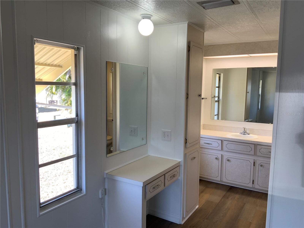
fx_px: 255
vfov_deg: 48.2
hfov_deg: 61.7
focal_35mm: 29
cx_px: 152
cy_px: 114
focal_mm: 3
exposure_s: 1/120
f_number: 1.8
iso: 25
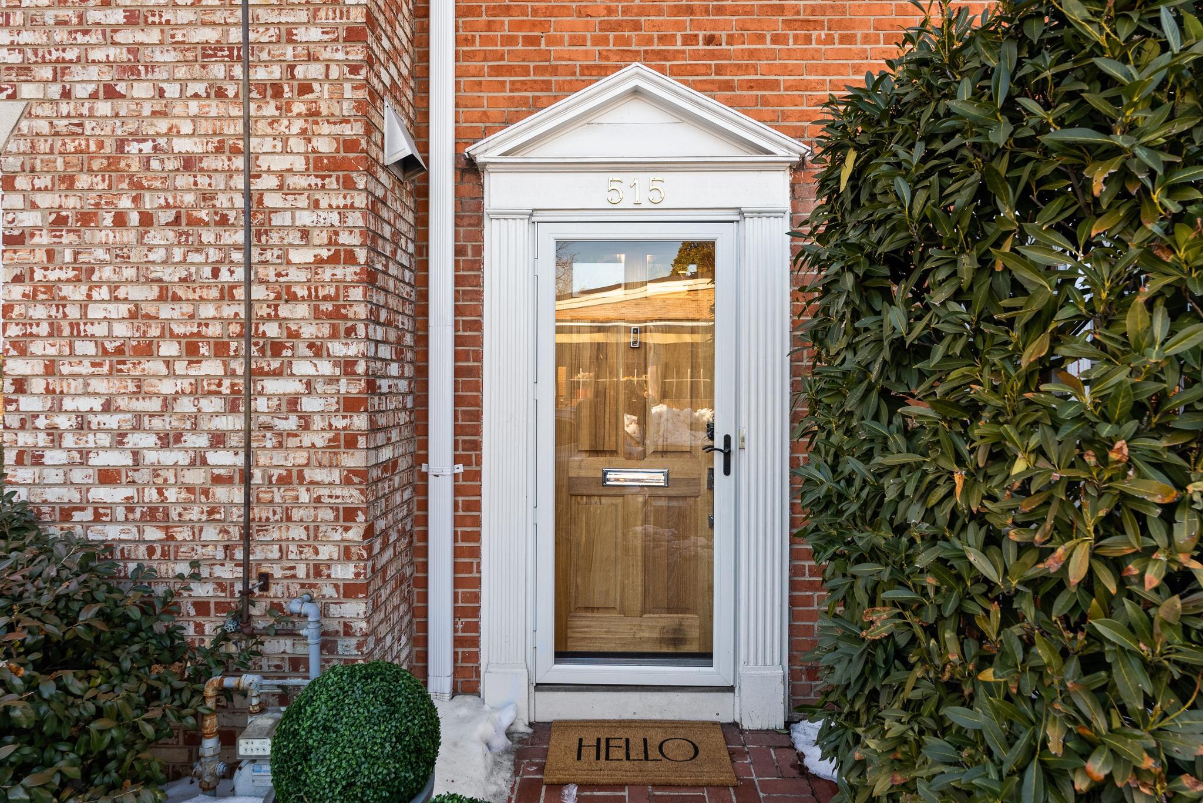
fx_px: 685
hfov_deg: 82.6
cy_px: 402
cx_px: 602
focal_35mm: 20
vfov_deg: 60.7
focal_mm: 20.5
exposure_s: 1/100
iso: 250
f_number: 7.1
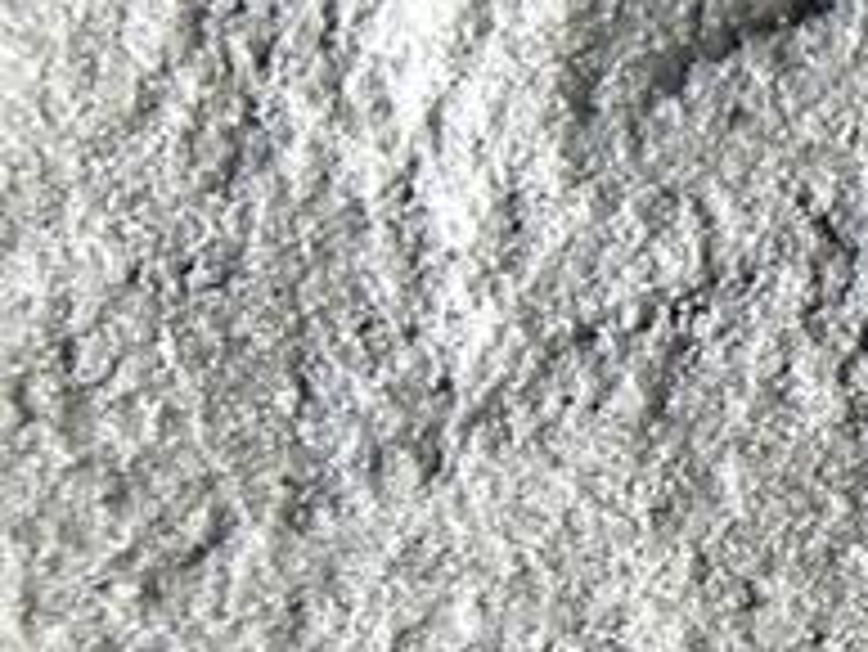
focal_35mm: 376
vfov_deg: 4.0
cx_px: 1839
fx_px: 9434
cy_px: 477
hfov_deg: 5.2
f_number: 3.5
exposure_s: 1/98.7
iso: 160
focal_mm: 10.3
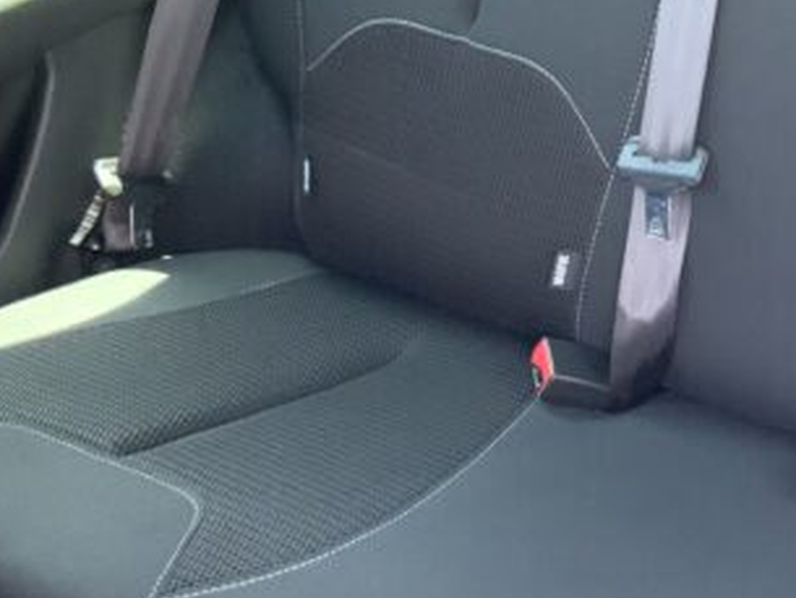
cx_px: 762
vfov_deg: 19.3
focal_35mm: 76
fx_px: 1748
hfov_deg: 24.7
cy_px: 436
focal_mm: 3
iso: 200
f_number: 1.8
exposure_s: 1/60
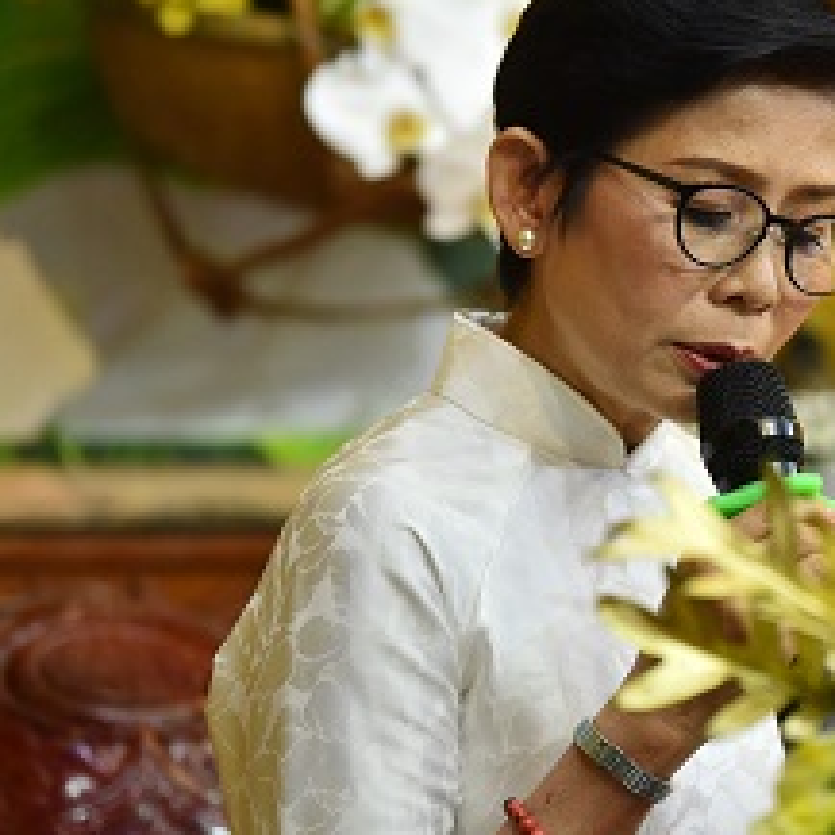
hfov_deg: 5.3
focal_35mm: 333
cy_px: 371
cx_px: 823
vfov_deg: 5.3
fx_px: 9088
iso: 2500
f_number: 2.8
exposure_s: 1/200
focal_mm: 170
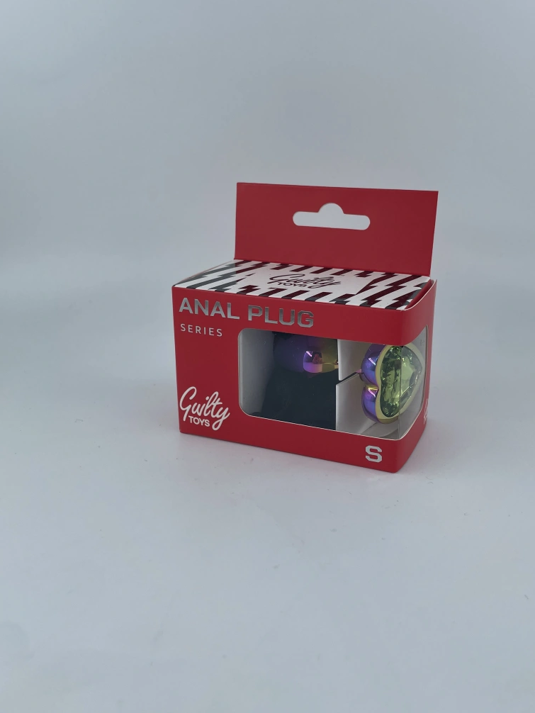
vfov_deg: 58.2
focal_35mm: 31
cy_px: 316
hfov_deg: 45.3
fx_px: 639
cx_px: 305
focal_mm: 4.2
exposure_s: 1/1916
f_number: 1.6
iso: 32
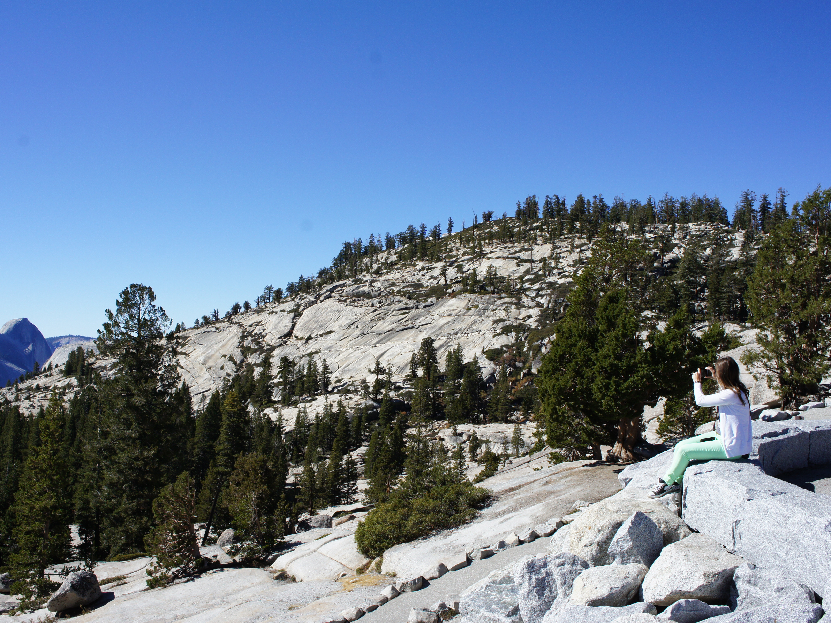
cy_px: 310
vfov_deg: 39.7
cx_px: 384
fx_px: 864
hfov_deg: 51.3
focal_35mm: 36
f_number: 11
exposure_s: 1/250
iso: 200
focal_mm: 22
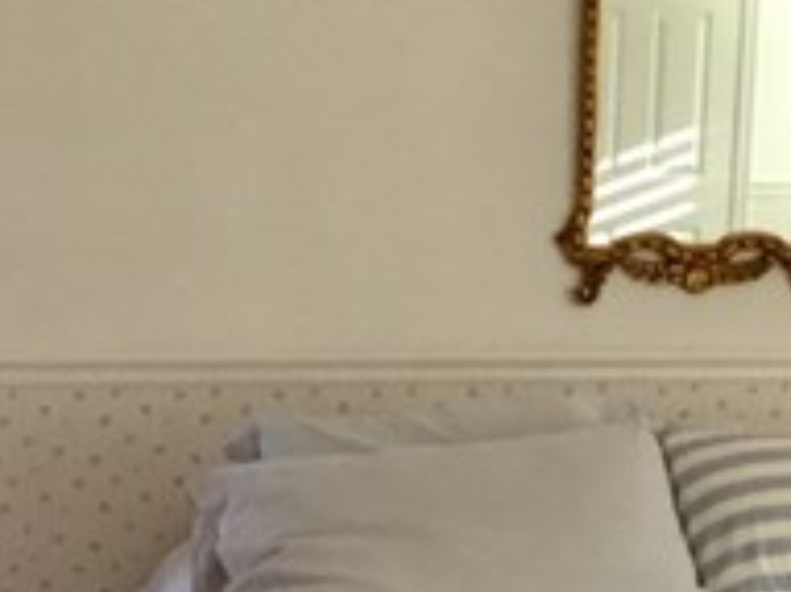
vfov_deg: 14.2
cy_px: 402
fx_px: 2375
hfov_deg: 18.9
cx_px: 393
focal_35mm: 104
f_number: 2.4
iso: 25
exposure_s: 1/30
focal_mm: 3.3
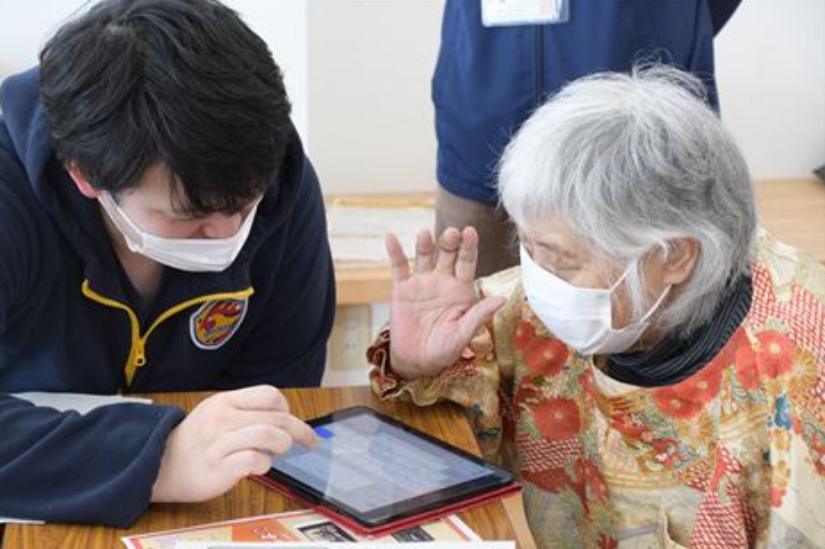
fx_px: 2153
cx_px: 383
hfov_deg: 21.7
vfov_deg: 14.5
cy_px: 293
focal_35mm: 94
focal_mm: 58
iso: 1600
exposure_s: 1/160
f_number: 6.3
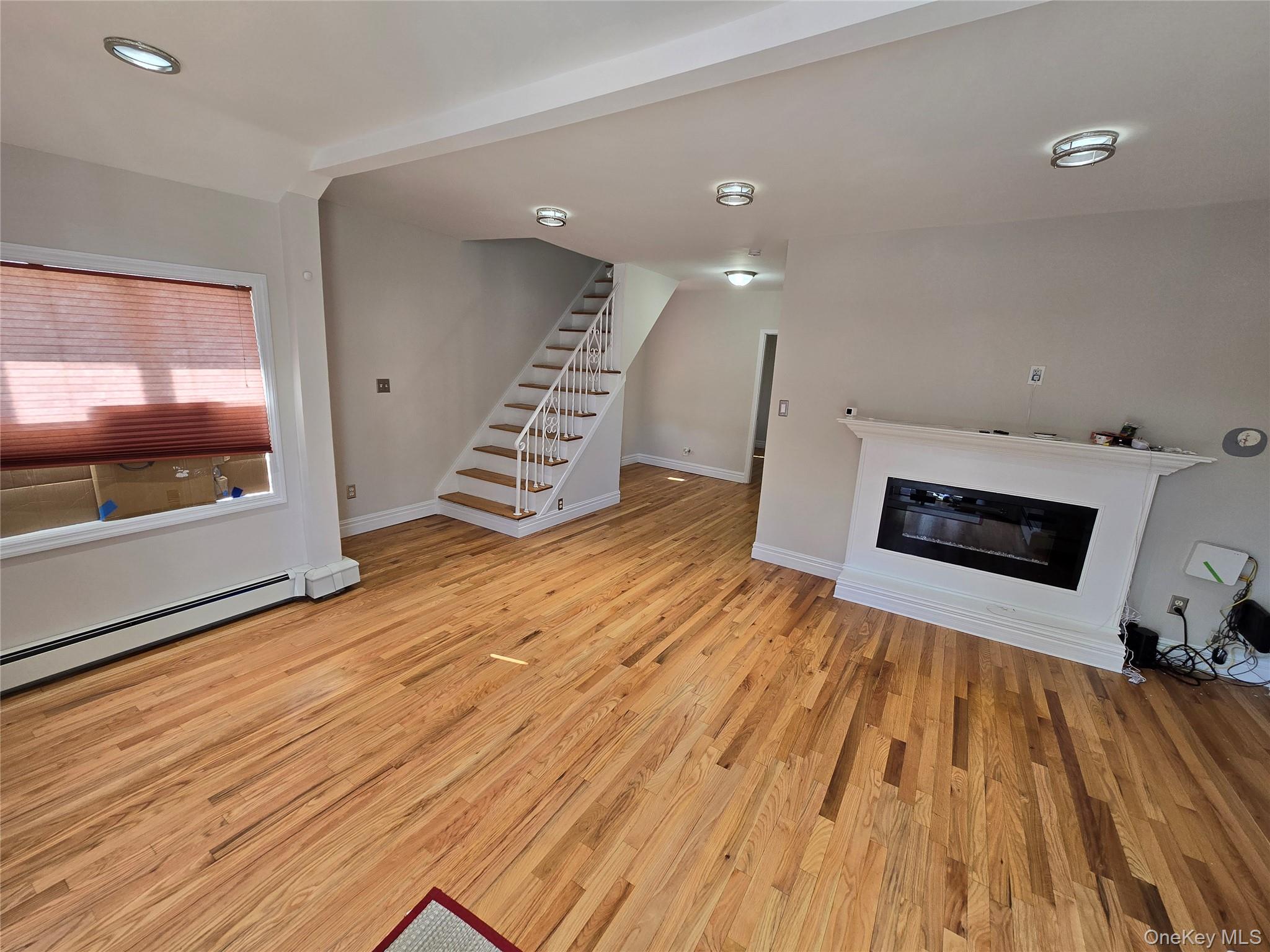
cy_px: 476
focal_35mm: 13
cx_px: 635
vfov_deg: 89.9
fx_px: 477
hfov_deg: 106.2
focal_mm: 2.2
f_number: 2.2
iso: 80
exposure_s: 1/60
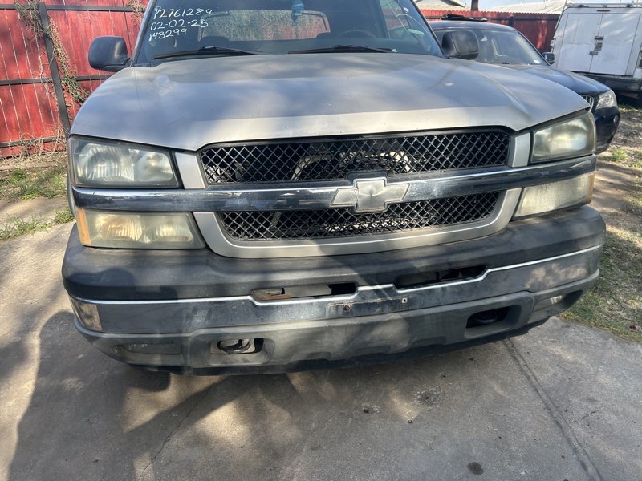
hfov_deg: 67.3
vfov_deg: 53.1
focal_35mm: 26
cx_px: 321
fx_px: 482
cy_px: 240
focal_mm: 5.7
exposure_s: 1/1079
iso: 50
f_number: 1.5
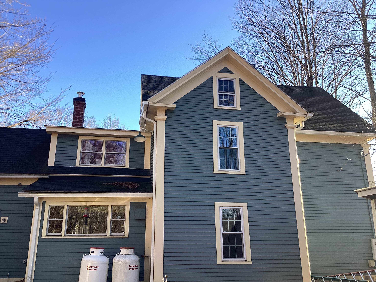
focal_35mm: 31
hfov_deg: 58.4
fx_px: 337
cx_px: 188
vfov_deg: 45.4
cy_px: 141
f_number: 2.4
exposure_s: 1/215
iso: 25
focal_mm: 3.3
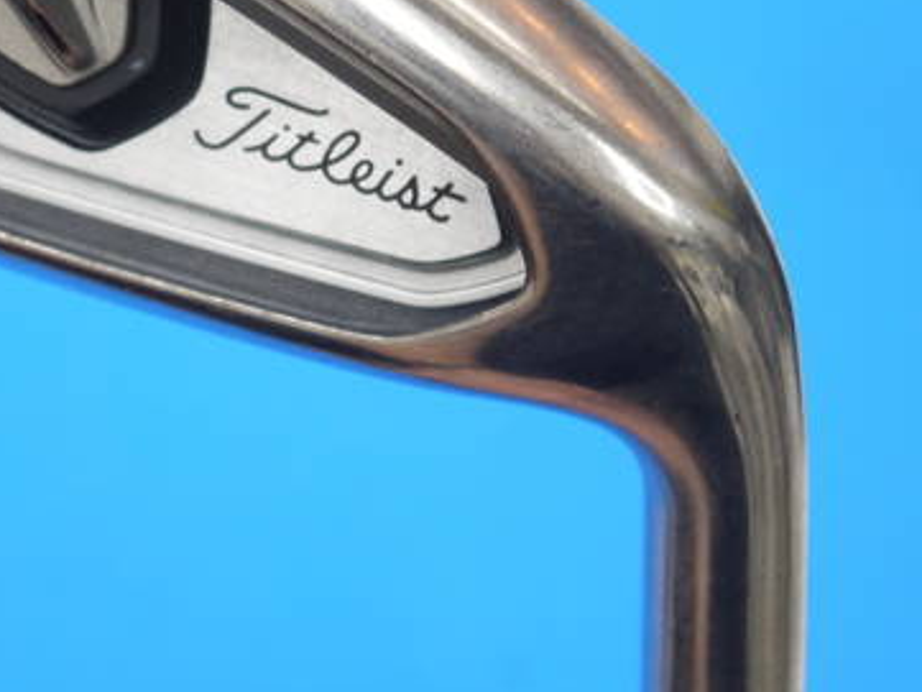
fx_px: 3970
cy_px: 148
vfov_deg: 9.9
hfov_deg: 13.2
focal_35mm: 149
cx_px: 230
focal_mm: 42
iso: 500
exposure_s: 1/80
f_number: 5.6
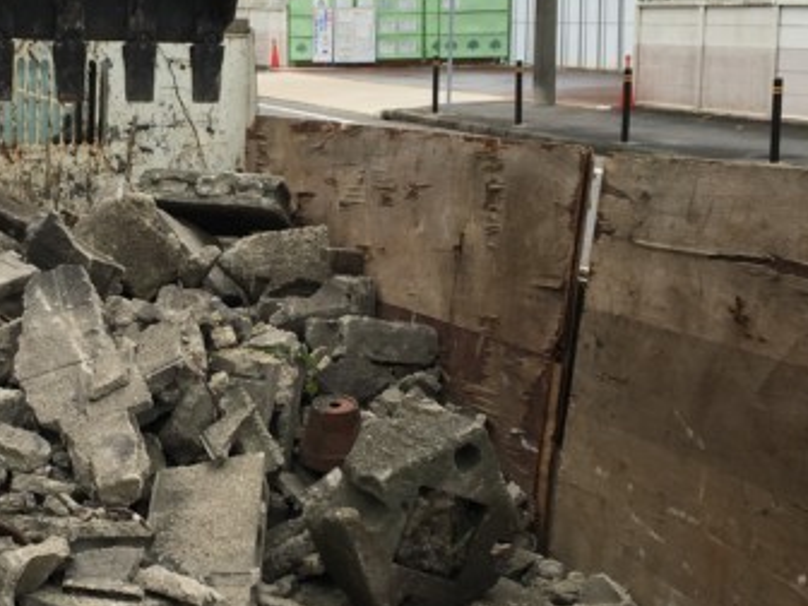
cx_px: 173
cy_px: 305
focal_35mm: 69
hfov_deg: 27.6
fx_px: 1611
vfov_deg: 21.3
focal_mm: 4.15
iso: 25
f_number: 2.2
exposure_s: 1/810
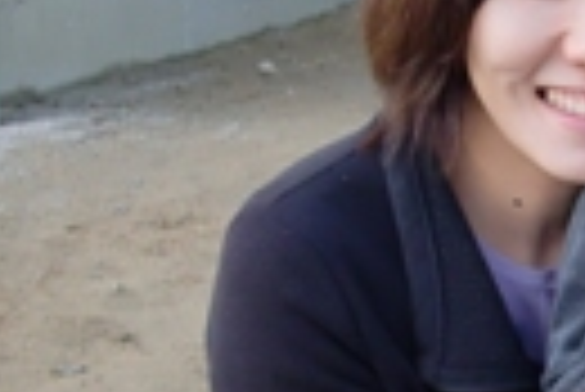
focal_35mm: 153
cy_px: 444
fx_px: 2489
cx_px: 684
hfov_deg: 13.1
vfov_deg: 8.9
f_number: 2.7
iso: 125
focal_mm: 5.8
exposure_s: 1/250
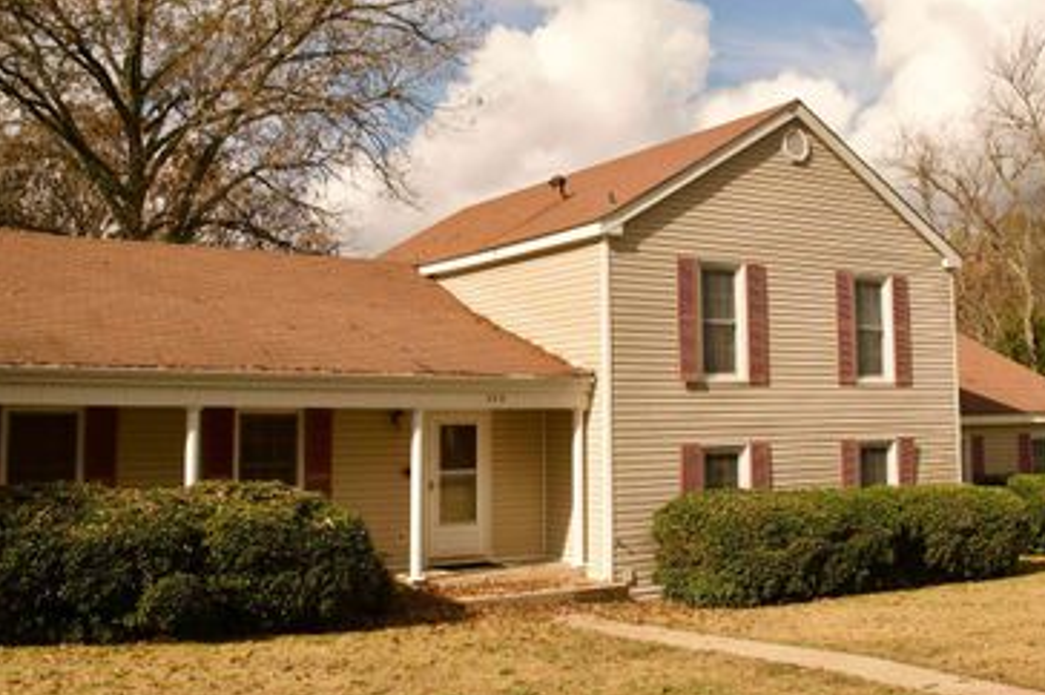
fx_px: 957
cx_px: 508
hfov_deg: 57.3
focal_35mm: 33
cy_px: 291
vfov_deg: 39.8
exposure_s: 1/4000
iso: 640
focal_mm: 16
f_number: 6.3
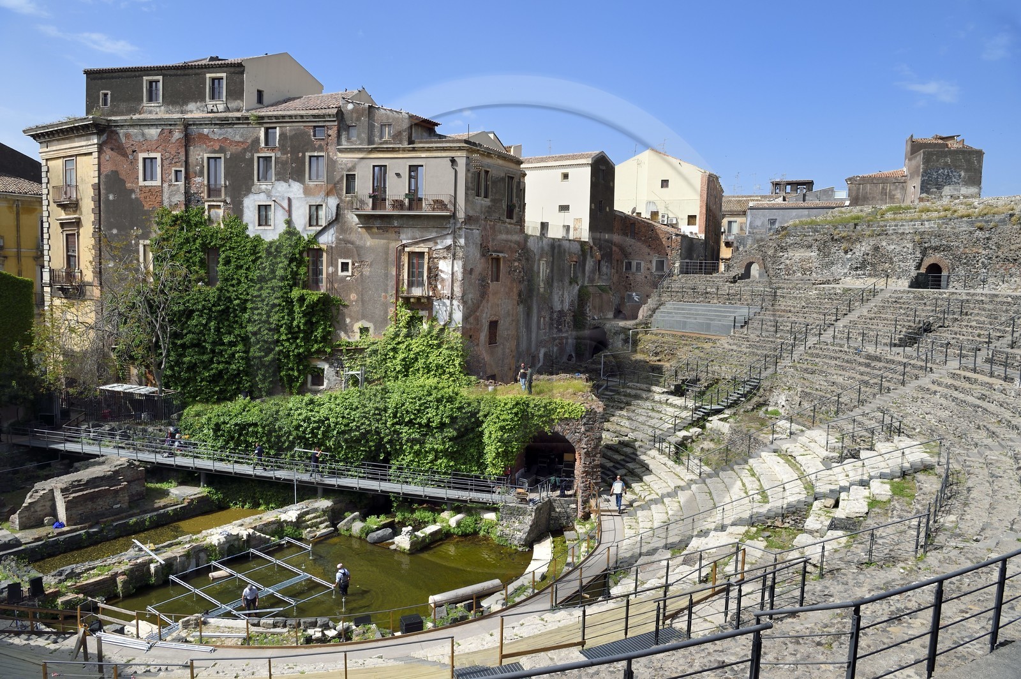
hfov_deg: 73.8
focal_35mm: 24
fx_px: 680
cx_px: 510
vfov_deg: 53.1
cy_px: 340
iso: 200
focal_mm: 24
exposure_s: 1/320
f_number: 11
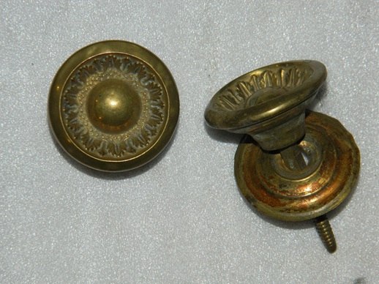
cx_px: 190
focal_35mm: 129
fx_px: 1412
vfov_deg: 11.5
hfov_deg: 15.3
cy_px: 142
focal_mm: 23.2
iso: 200
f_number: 4.7
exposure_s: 1/30
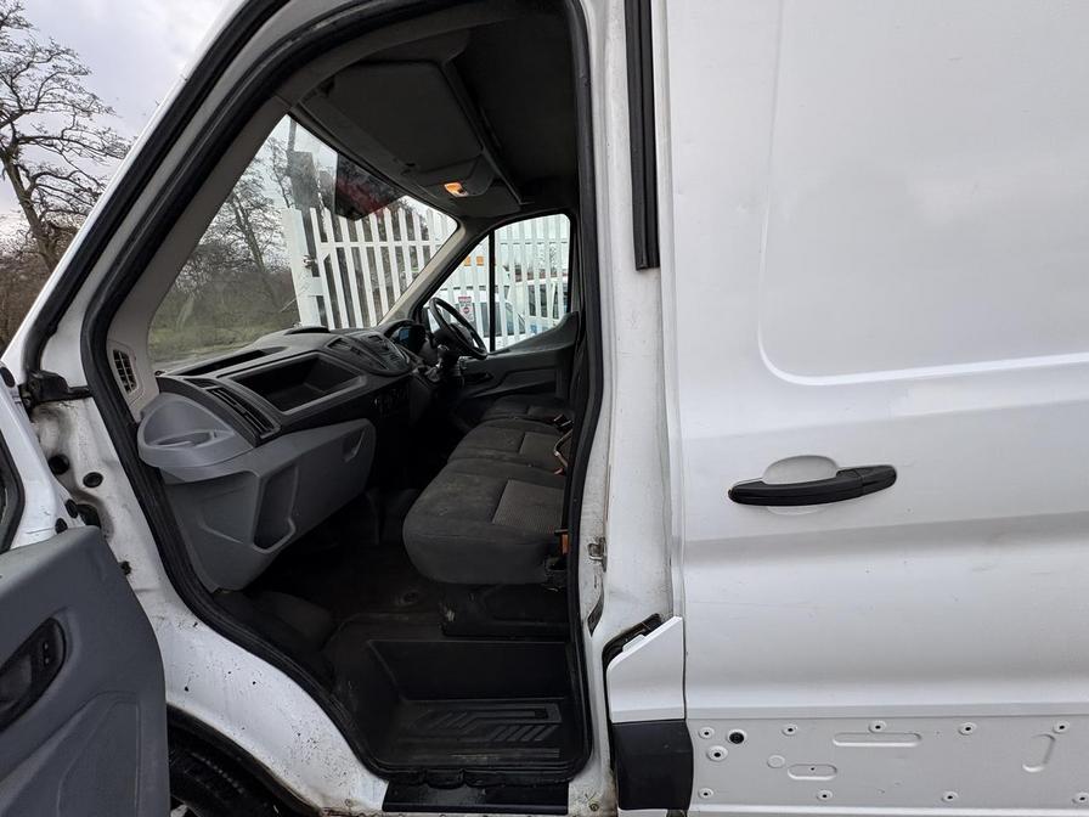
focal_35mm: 14
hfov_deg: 102.1
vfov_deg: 85.7
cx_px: 544
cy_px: 408
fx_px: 440
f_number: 2.2
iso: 40
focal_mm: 2.22
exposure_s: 1/218
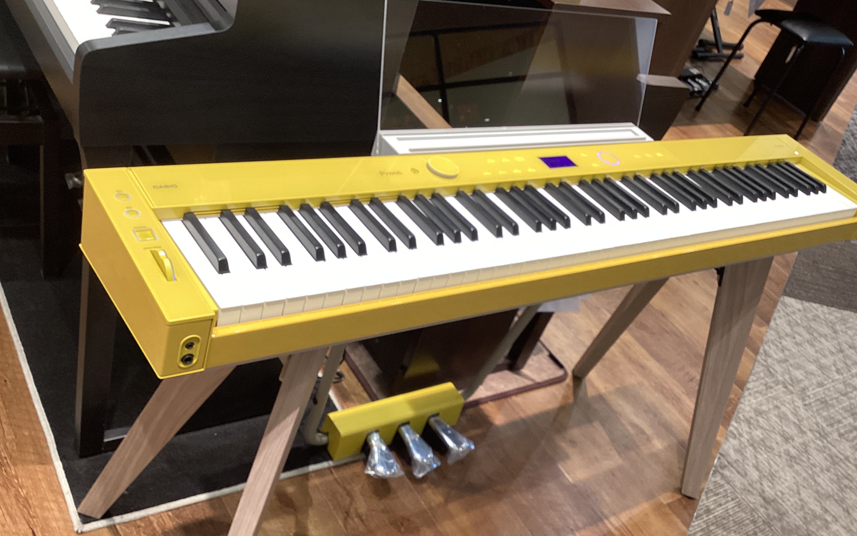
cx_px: 430
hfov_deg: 55.3
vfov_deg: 36.1
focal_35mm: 35
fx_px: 817
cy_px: 332
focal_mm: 3.3
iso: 80
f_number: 2.4
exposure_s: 1/50
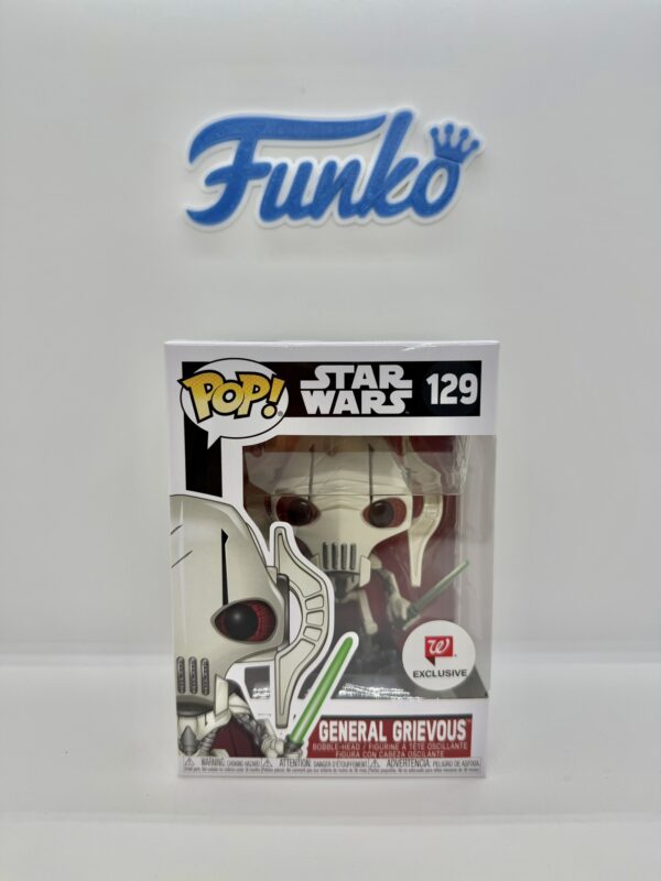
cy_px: 440
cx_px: 330
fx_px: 611
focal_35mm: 24
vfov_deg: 71.6
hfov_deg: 56.8
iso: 80
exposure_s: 1/339
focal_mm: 6.76
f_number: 1.78
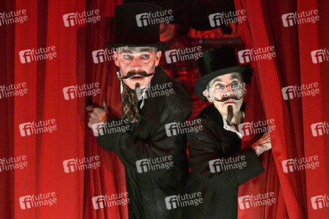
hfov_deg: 11.4
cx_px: 164
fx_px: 1644
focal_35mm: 180
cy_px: 110
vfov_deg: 7.6
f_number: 5.6
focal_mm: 180
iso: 2500
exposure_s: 1/200
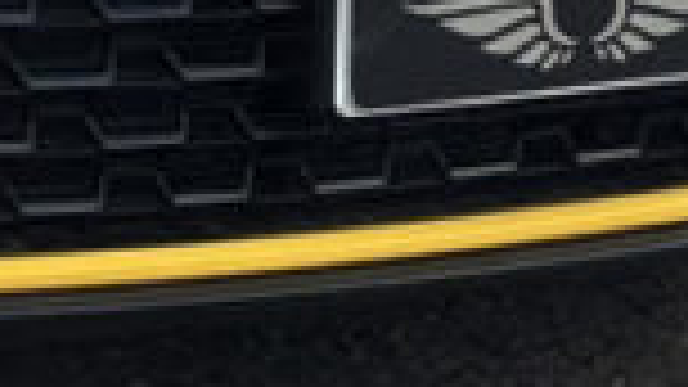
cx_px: -922
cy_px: -904
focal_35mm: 351
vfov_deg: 3.4
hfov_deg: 5.9
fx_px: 6402
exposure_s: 1/2809
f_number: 1.78
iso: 100
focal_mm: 6.86
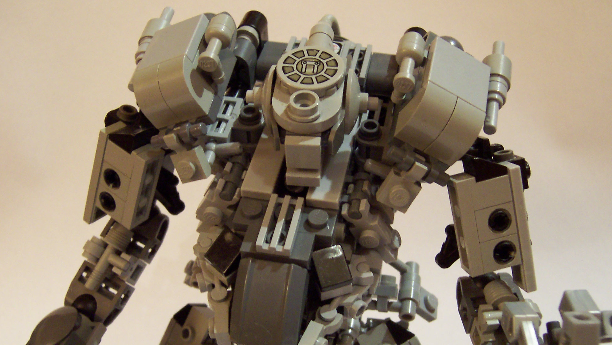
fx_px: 649
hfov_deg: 50.5
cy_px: 219
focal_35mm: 40
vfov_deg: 29.6
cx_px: 308
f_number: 2.8
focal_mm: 5.6
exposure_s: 1/8
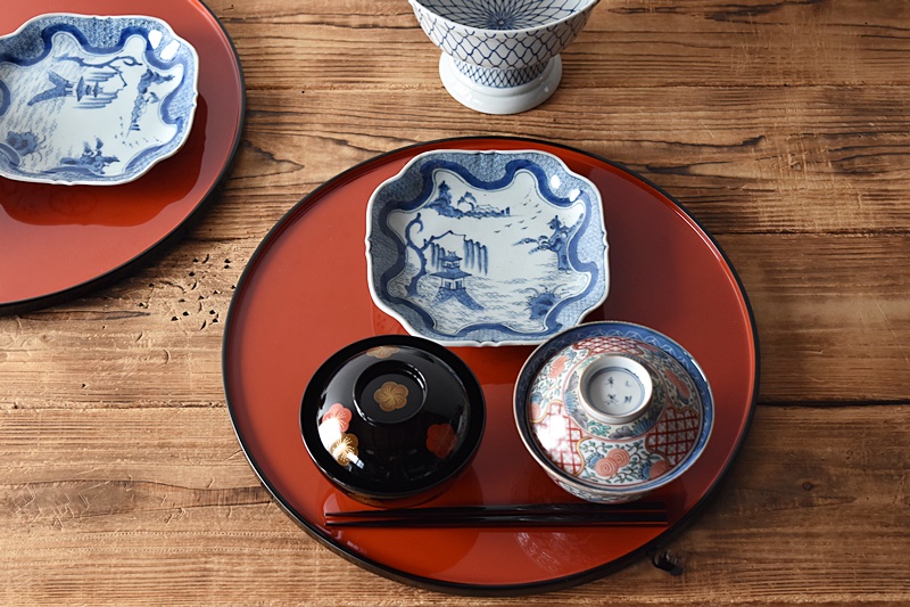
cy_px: 304
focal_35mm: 68
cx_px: 455
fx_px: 1706
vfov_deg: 20.2
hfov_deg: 29.9
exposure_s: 1/5
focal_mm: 45
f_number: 5.6
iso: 800
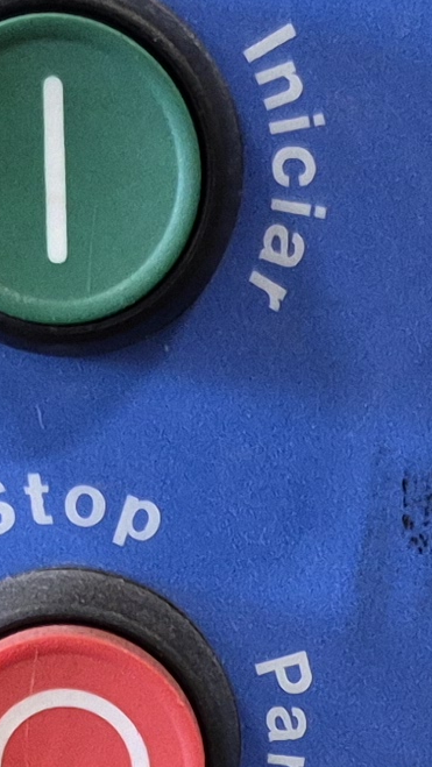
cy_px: 1259
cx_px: 420
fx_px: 3093
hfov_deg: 8.0
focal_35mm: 152
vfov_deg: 13.1
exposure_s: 1/120
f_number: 1.8
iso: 400
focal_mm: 5.4
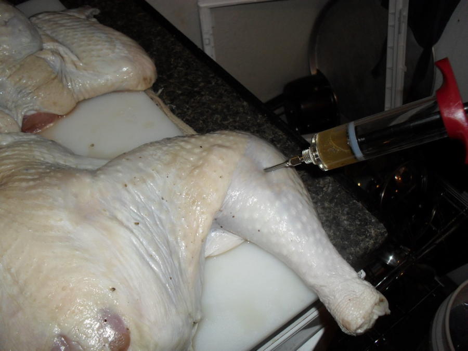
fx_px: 473
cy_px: 176
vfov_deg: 40.7
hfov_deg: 52.6
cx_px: 234
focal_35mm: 35
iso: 200
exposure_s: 1/45
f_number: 3.2
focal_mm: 6.3
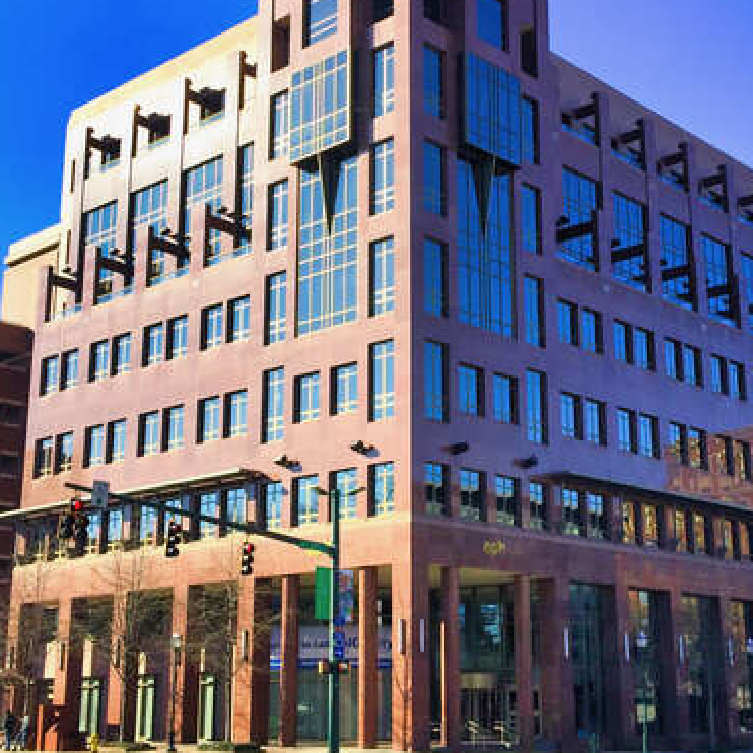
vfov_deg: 32.2
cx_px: 432
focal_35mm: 53
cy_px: 359
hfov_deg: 32.1
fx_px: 1304
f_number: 2.2
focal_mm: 4.15
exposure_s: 1/1464
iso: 32
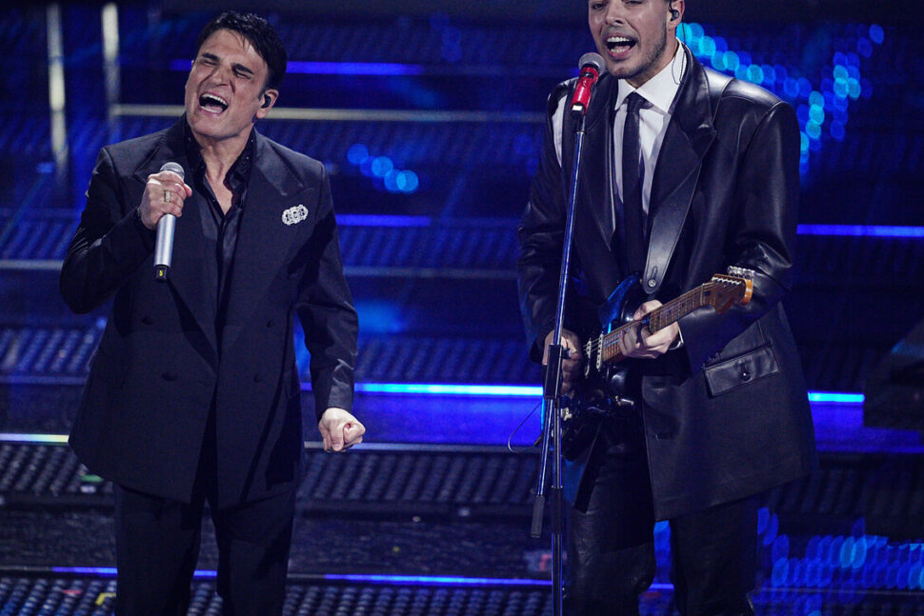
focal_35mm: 371
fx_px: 9523
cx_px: 418
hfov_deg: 5.6
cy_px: 272
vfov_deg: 3.7
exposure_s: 1/640
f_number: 2.8
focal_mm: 300
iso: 2500
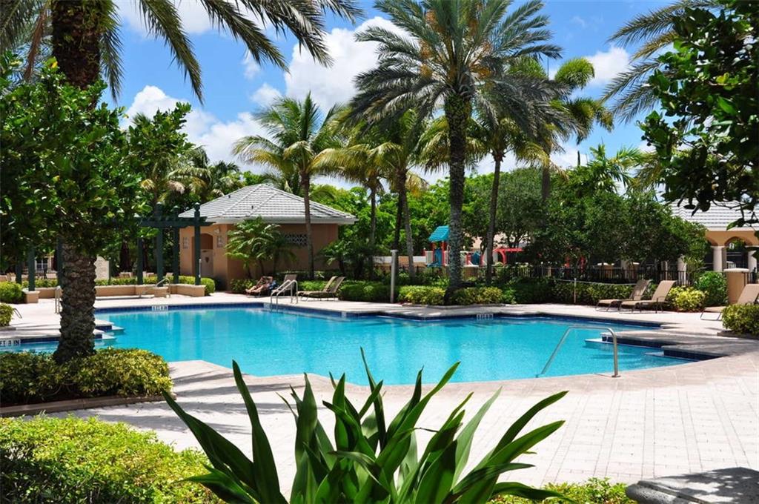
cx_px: 380
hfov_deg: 42.4
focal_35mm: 46
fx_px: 979
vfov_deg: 28.9
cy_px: 252
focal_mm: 31
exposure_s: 1/320
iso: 200
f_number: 10
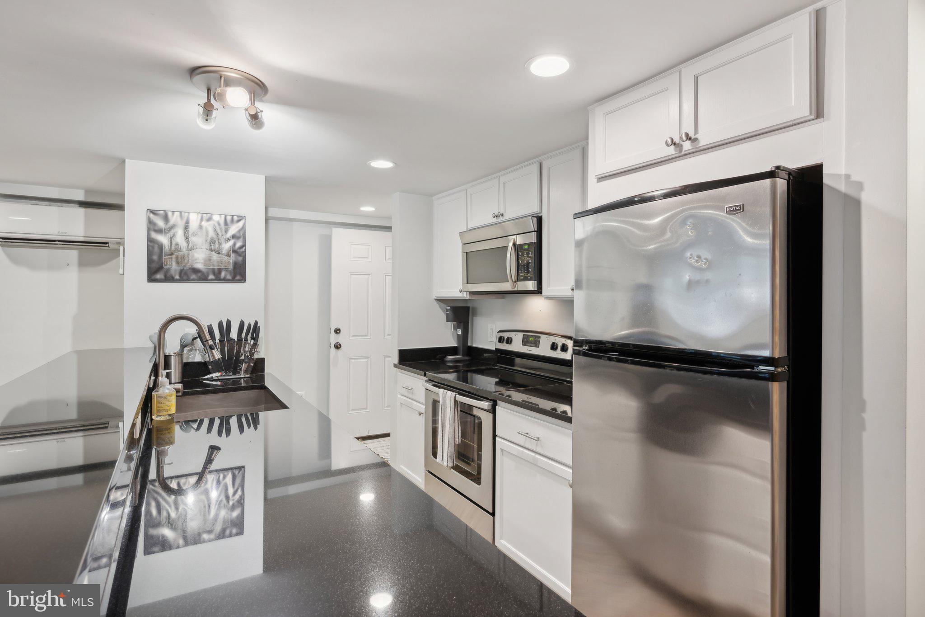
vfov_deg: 67.4
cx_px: 462
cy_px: 308
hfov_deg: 90.0
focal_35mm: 18
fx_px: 462
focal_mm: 18
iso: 100
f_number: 7.1
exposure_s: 1/2
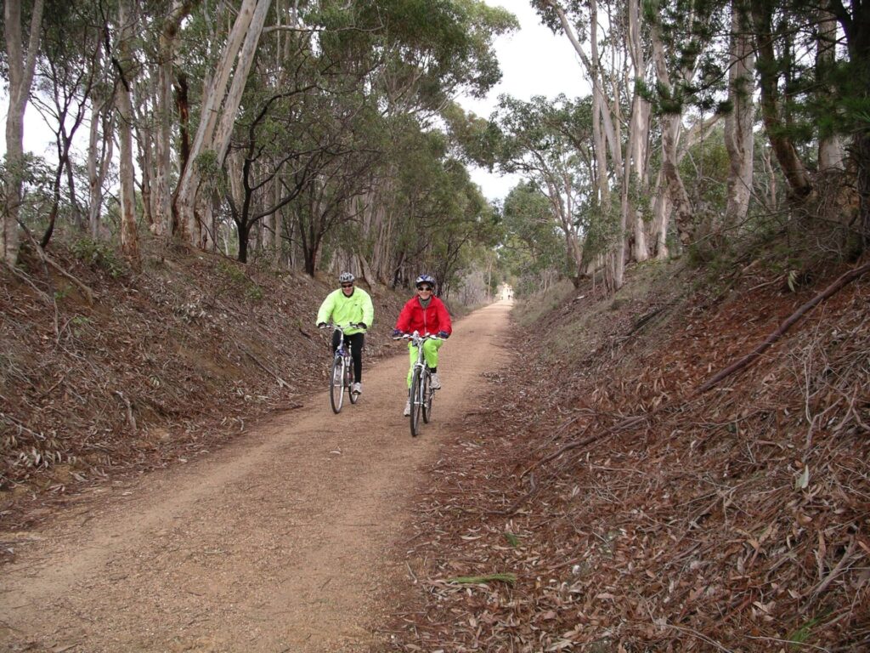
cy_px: 326
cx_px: 435
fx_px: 930
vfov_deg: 38.7
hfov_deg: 50.1
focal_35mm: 37
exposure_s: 1/160
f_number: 2.8
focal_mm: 7.8
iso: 64
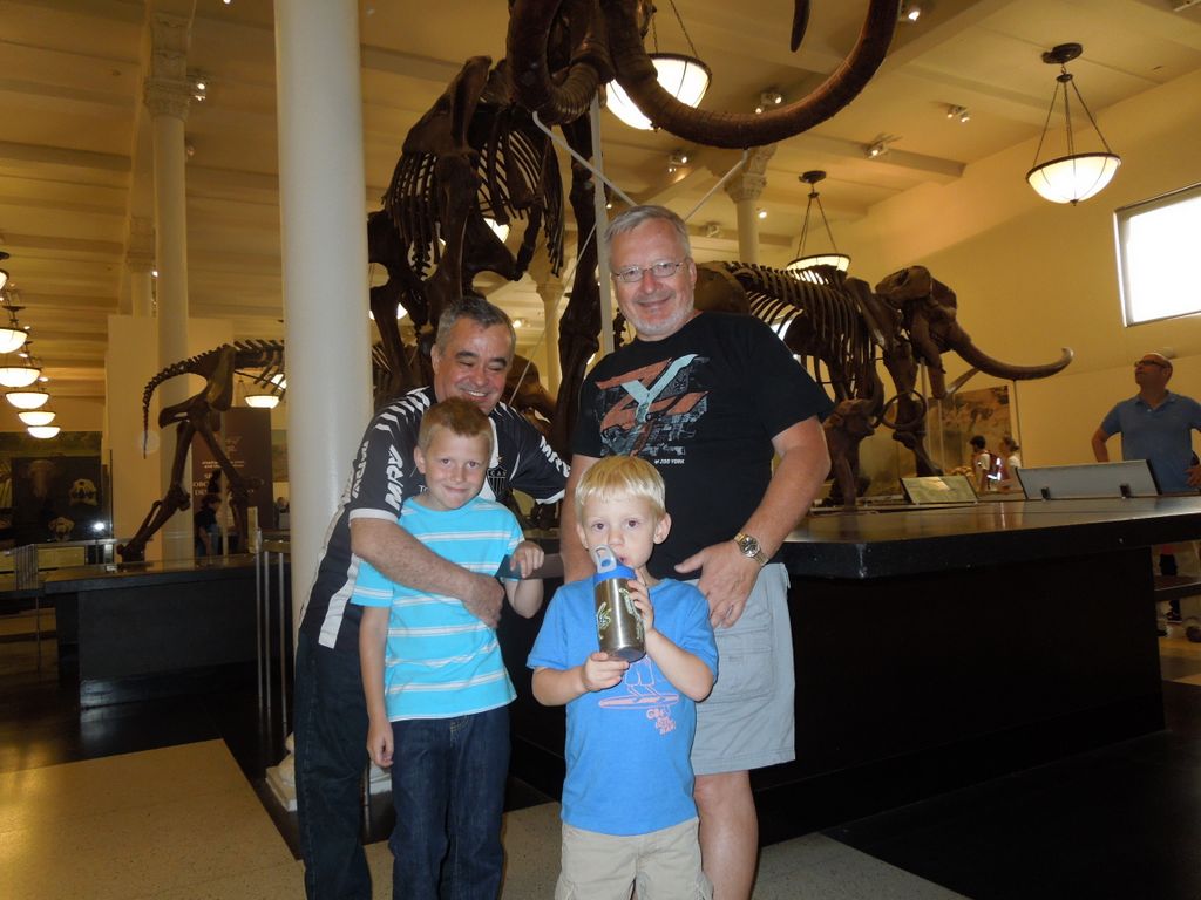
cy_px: 450
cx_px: 600
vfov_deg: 54.9
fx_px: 867
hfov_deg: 69.4
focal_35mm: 25
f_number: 3.3
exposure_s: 1/30
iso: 220
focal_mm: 4.5
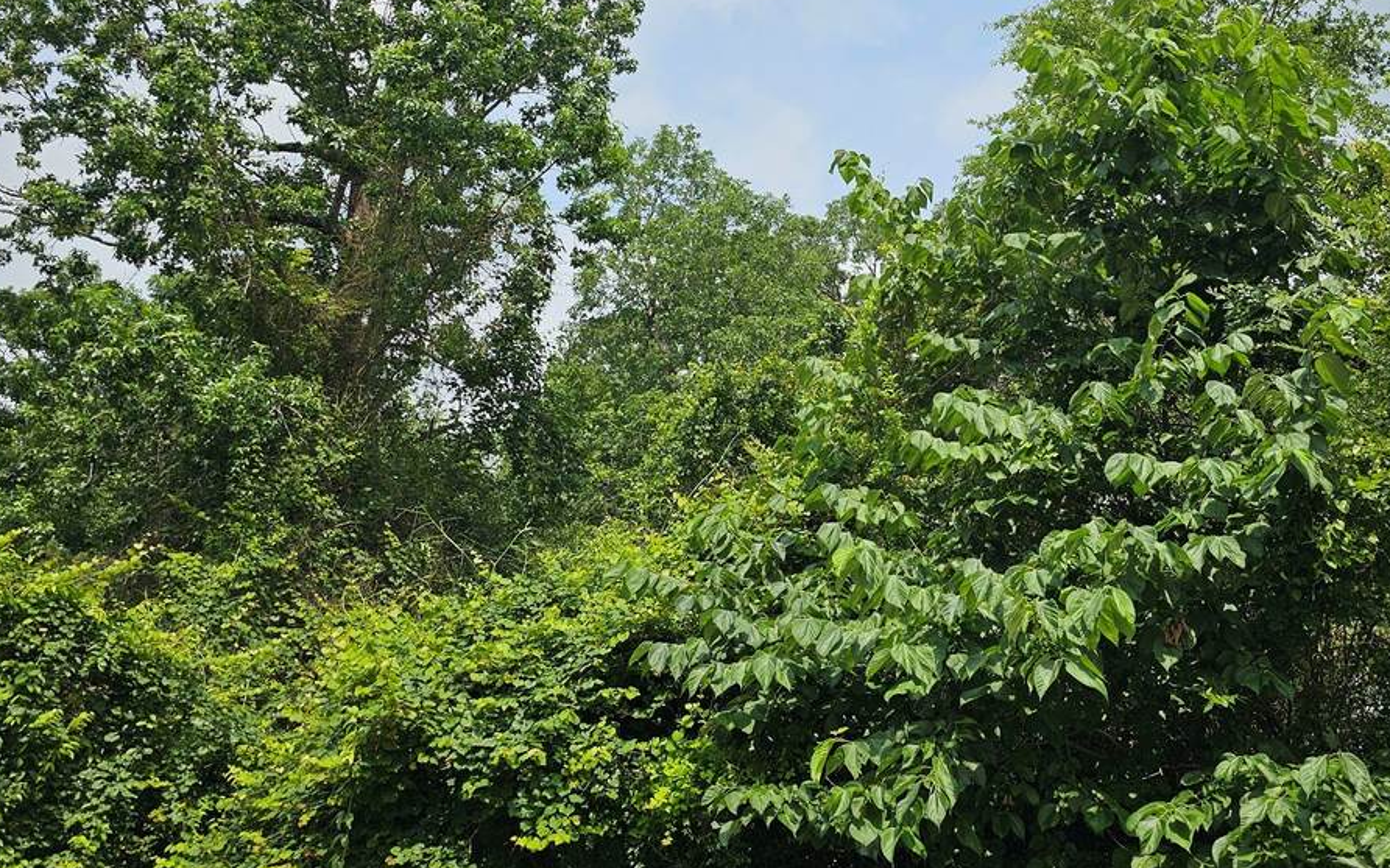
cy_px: 274
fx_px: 1326
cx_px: 827
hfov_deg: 55.0
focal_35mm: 35
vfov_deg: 35.8
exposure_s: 1/973
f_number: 1.7
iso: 10
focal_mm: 6.3
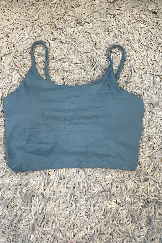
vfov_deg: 65.5
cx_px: 86
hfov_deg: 46.4
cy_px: 118
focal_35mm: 28
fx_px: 189
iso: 40
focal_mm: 4.25
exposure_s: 1/100
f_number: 1.8
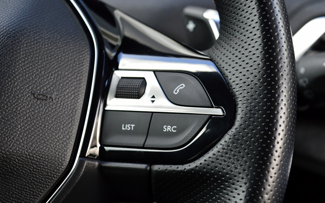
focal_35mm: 85
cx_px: 162
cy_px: 98
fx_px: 749
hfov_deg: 24.5
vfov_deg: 15.5
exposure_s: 1/60
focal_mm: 55
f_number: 6.3
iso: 800
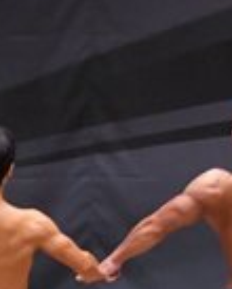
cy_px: 338
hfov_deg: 2.2
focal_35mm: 716
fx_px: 6132
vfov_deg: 2.7
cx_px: -381
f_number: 5.6
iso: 6400
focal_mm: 90
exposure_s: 1/400
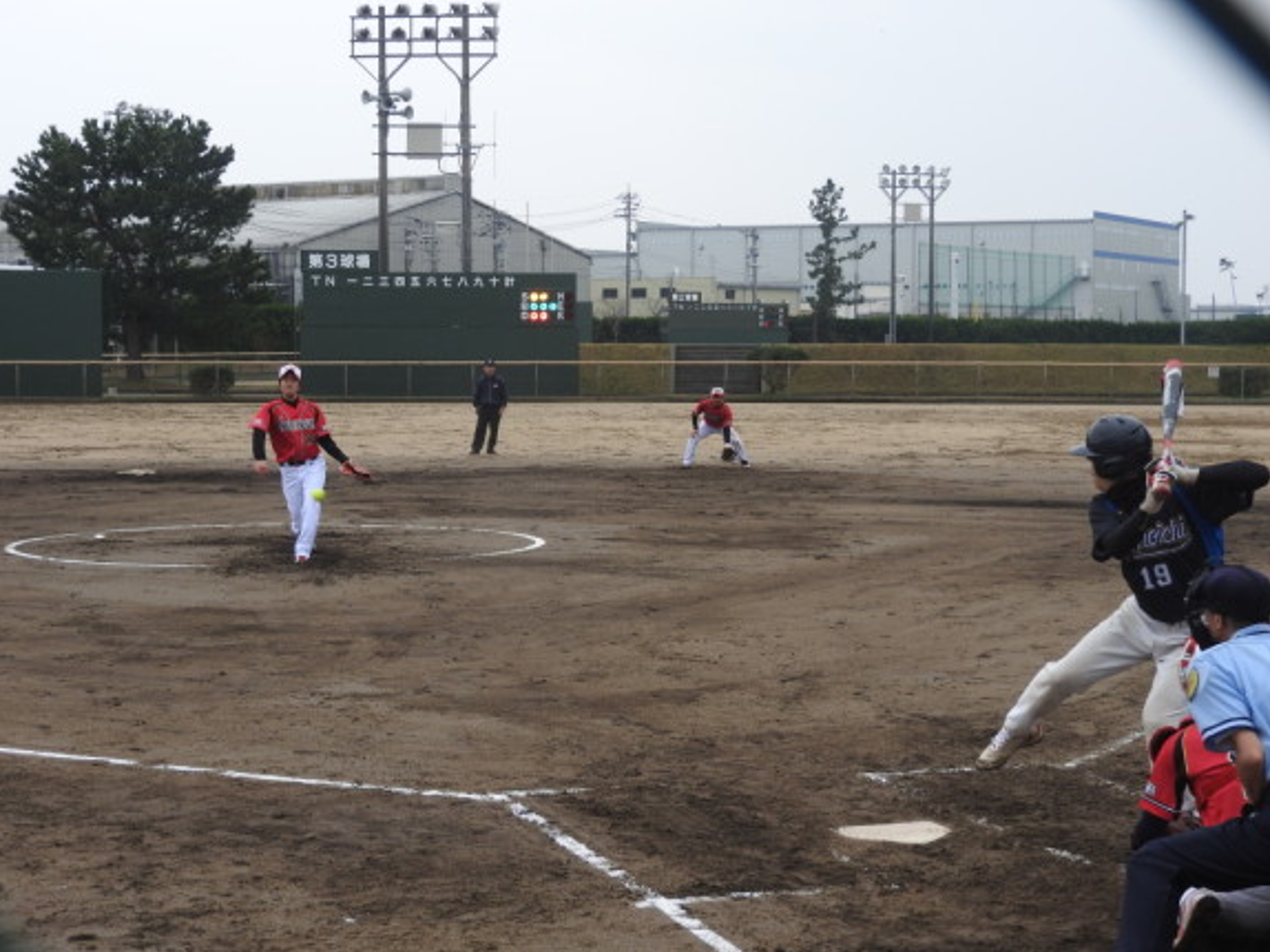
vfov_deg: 21.6
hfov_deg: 28.6
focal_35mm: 68
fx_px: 2494
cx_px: 626
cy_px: 478
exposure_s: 1/160
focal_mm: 11.6
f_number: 4.2
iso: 100
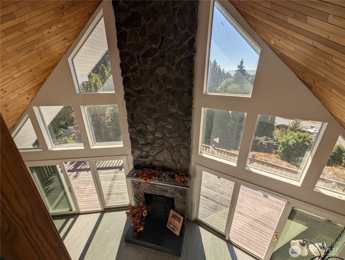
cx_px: 172
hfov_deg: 106.1
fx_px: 130
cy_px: 130
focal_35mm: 13
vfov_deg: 90.0
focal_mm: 1.95
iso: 45
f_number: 2.2
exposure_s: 1/487
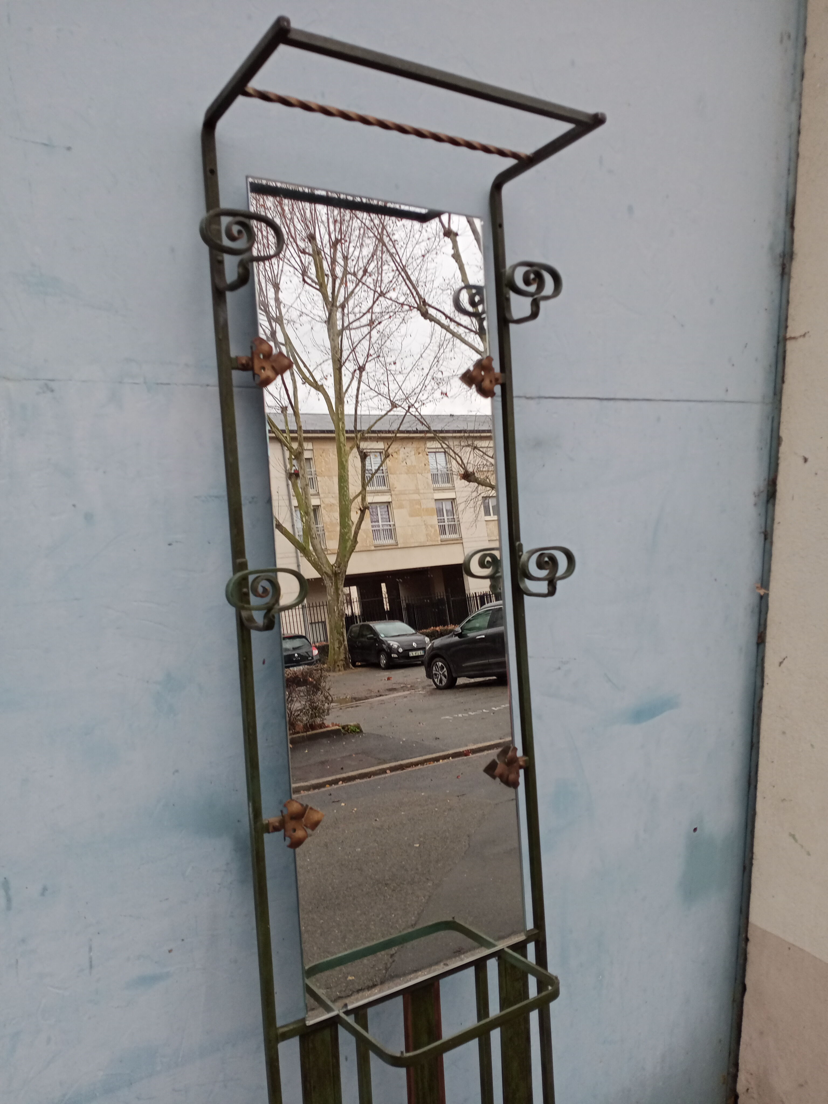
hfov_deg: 49.7
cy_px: 552
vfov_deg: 63.4
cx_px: 414
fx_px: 893
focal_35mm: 28
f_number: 1.8
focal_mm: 4.05
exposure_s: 1/119
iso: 113
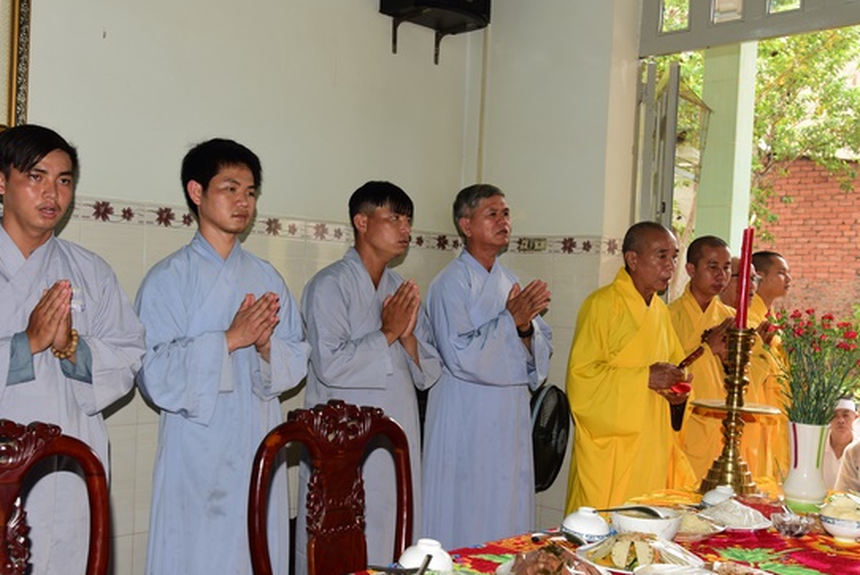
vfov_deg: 31.9
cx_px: 414
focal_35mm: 42
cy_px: 315
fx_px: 1004
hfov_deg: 46.4
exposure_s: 1/100
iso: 250
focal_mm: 35
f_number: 5.6
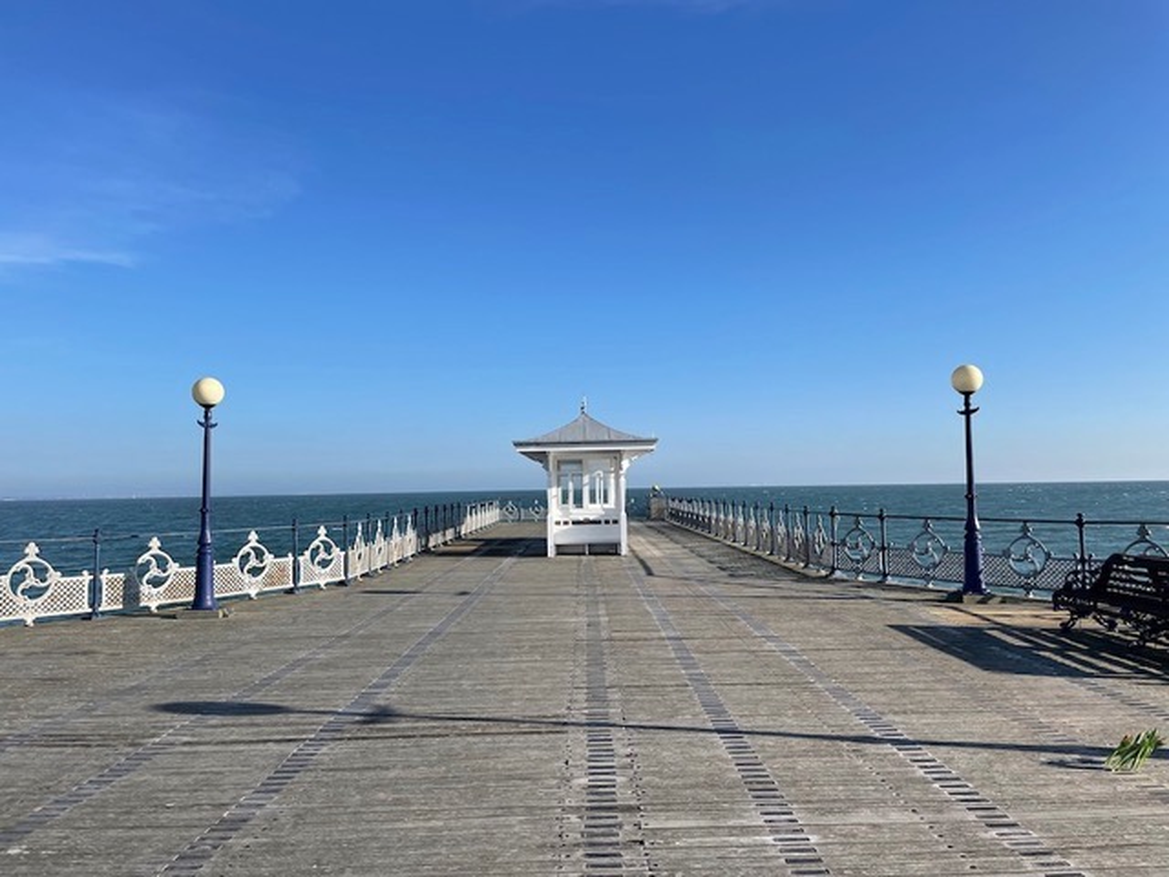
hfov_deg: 67.3
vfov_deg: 53.1
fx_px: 878
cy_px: 438
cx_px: 584
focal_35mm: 26
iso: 32
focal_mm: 4.2
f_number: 1.6
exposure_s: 1/3401
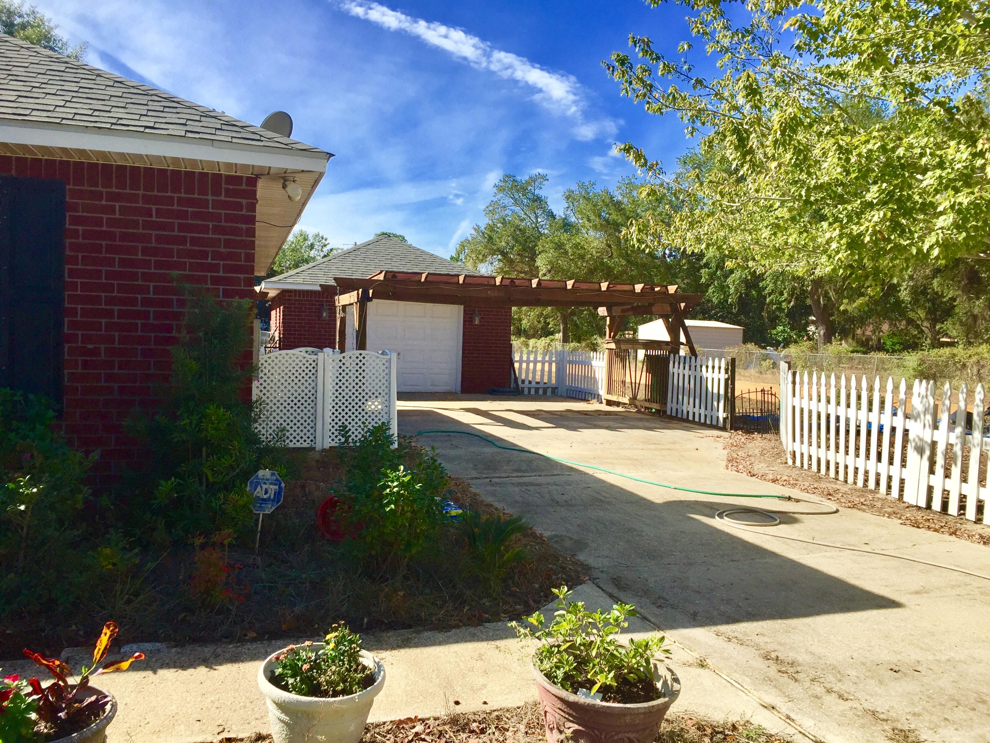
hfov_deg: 61.7
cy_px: 372
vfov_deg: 48.2
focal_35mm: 29
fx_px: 829
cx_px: 495
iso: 32
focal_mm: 4.15
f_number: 2.2
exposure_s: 1/1799
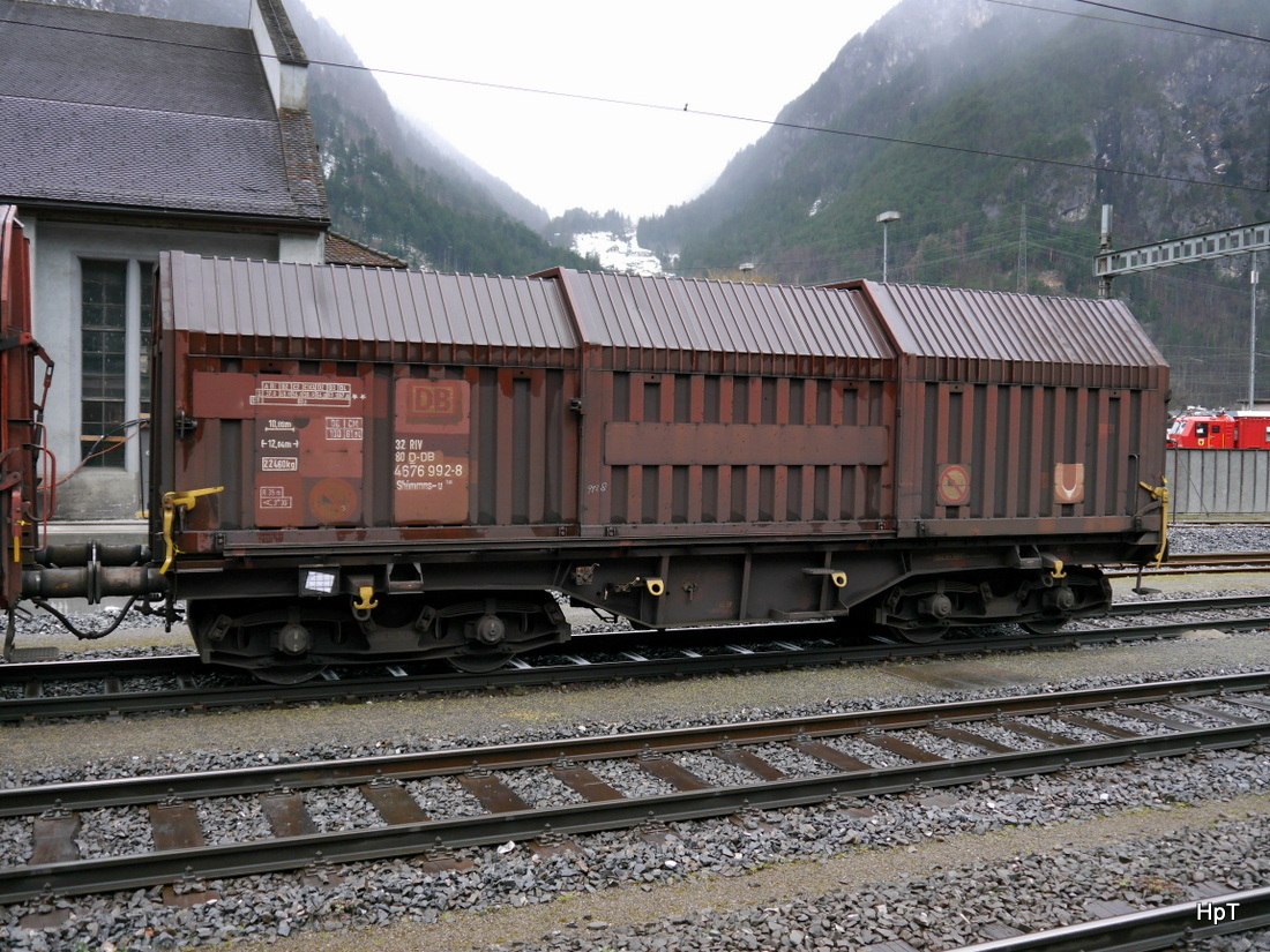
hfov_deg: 54.0
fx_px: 1247
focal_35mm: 34
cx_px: 635
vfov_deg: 41.8
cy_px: 476
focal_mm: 17
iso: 400
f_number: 4
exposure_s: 1/60
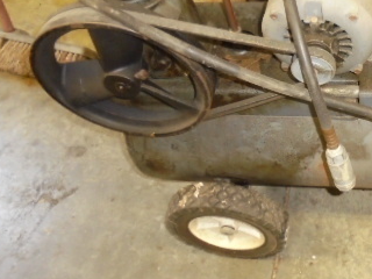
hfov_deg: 34.2
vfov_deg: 27.7
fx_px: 559
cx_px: 355
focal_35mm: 52
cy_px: 78
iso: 400
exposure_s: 1/30
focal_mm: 4.6
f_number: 3.5
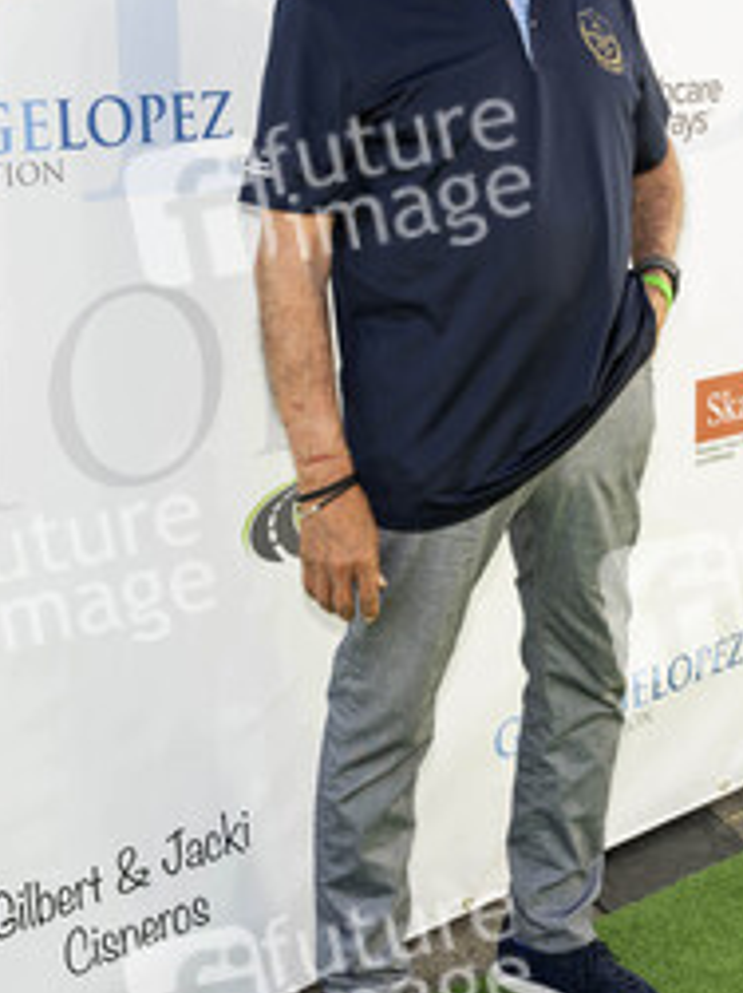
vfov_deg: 36.7
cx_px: 443
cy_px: 392
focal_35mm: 52
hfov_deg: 28.0
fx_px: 1489
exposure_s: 1/200
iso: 200
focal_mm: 34
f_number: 5.6
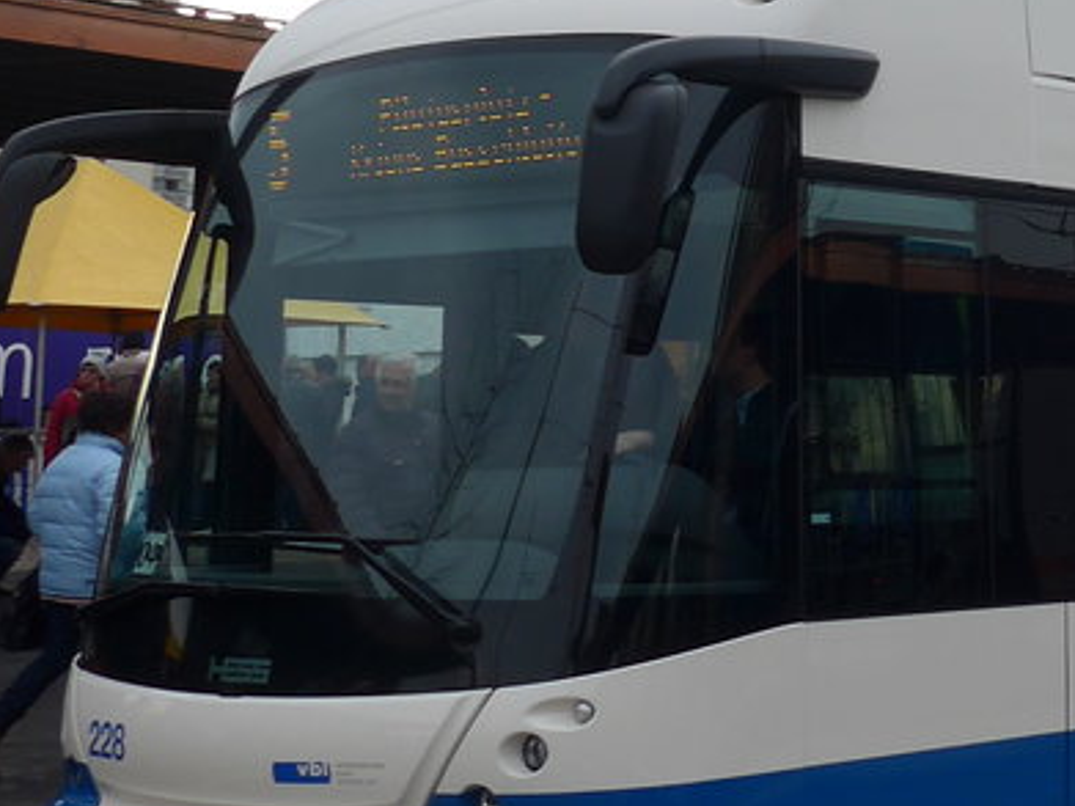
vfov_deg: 16.4
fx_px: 2763
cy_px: 77
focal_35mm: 89
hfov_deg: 20.3
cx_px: 1375
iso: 80
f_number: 2.8
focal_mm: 6
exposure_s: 1/400
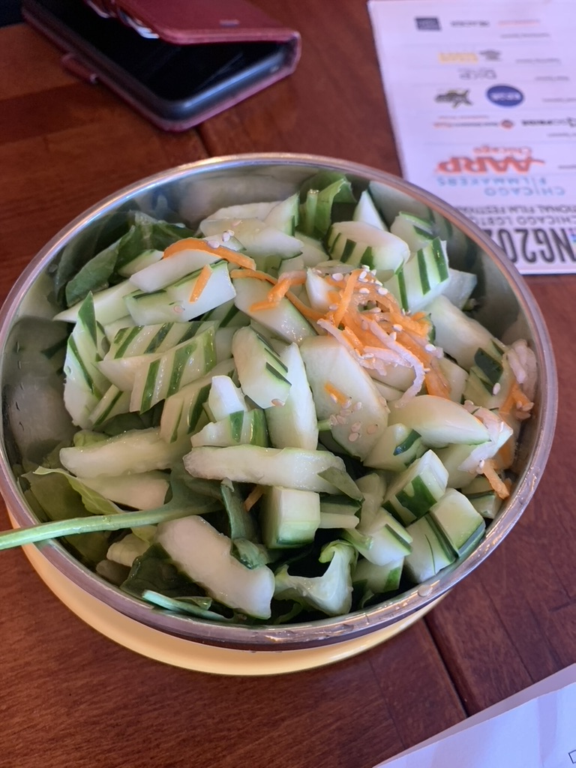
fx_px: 577
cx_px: 288
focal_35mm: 26
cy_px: 384
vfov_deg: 67.3
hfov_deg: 53.1
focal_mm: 4.25
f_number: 1.8
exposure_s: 1/60
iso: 125
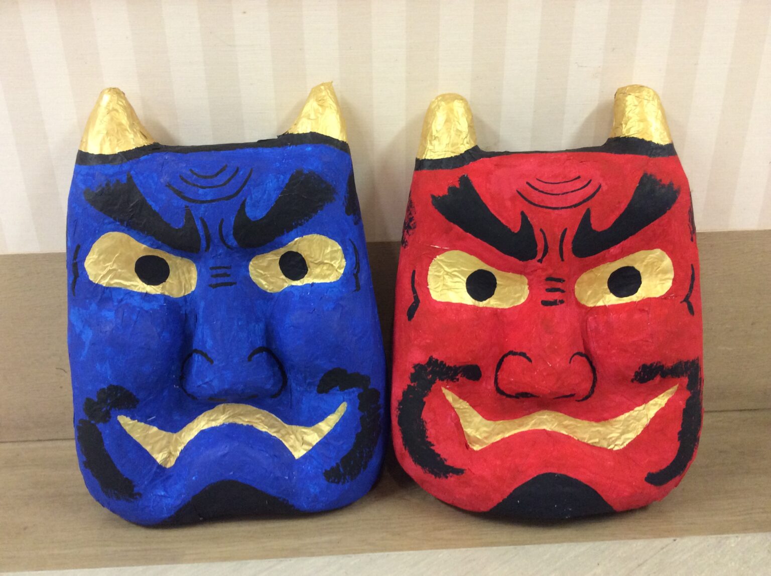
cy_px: 288
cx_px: 386
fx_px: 734
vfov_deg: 42.8
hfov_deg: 55.4
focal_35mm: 33
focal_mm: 3.3
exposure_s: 1/24
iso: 160
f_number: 2.4
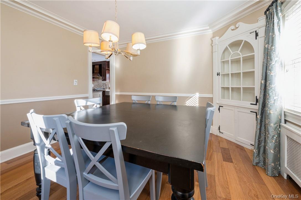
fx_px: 117
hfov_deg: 104.3
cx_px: 150
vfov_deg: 81.1
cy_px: 100
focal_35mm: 14
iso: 200
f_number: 11
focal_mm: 14
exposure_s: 1/8
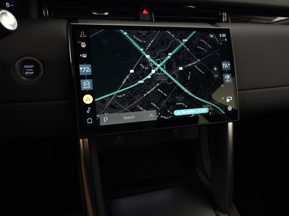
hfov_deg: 73.9
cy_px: 108
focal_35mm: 23
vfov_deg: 58.9
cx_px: 144
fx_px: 192
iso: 160
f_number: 1.7
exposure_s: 1/60
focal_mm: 6.3
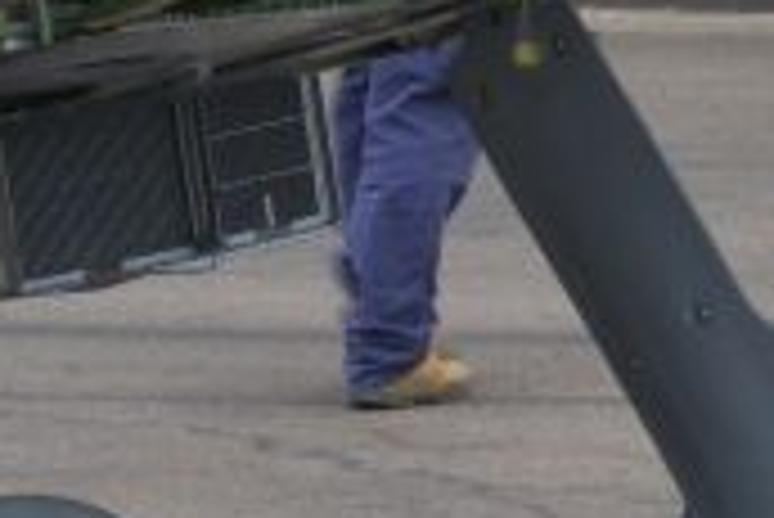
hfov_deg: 4.2
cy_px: -809
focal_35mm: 489
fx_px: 10522
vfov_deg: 2.8
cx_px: 1062
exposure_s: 1/40
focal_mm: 82
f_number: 20
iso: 500
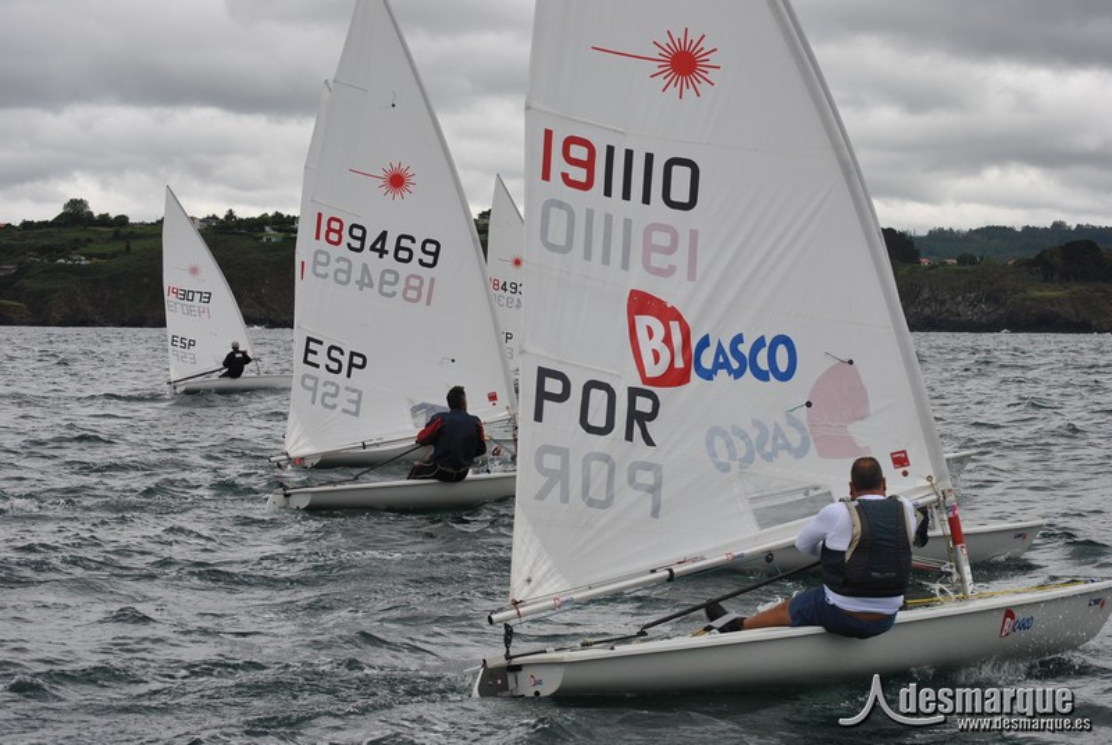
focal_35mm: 82
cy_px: 372
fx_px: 2552
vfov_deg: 16.6
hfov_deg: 24.6
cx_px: 556
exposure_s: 1/200
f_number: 7.1
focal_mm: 55
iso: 100
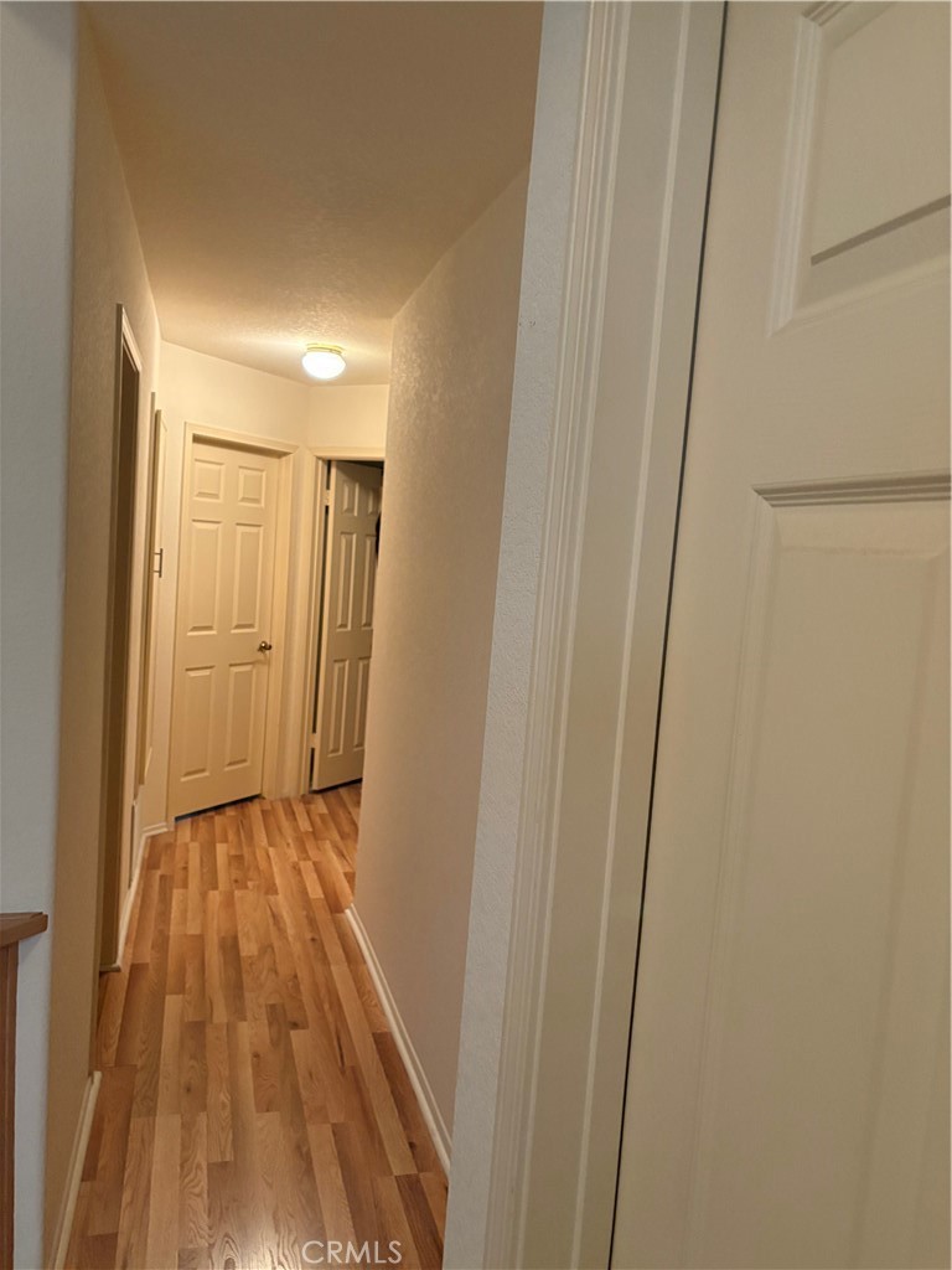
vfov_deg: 67.3
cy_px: 635
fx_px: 953
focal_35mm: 26
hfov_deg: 53.1
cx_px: 476
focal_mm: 5.96
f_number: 1.6
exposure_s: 1/60
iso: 500
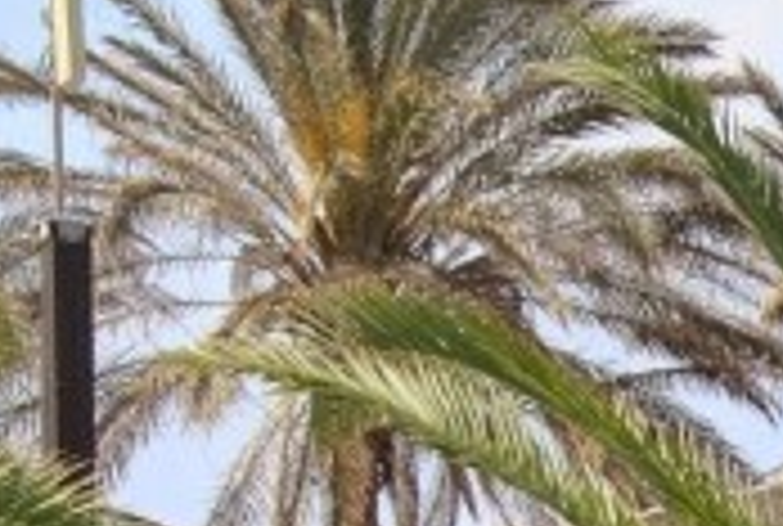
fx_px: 10750
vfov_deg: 2.8
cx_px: 1748
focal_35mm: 493
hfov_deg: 4.1
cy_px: 1119
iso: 100
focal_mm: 50
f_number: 8
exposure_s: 1/250
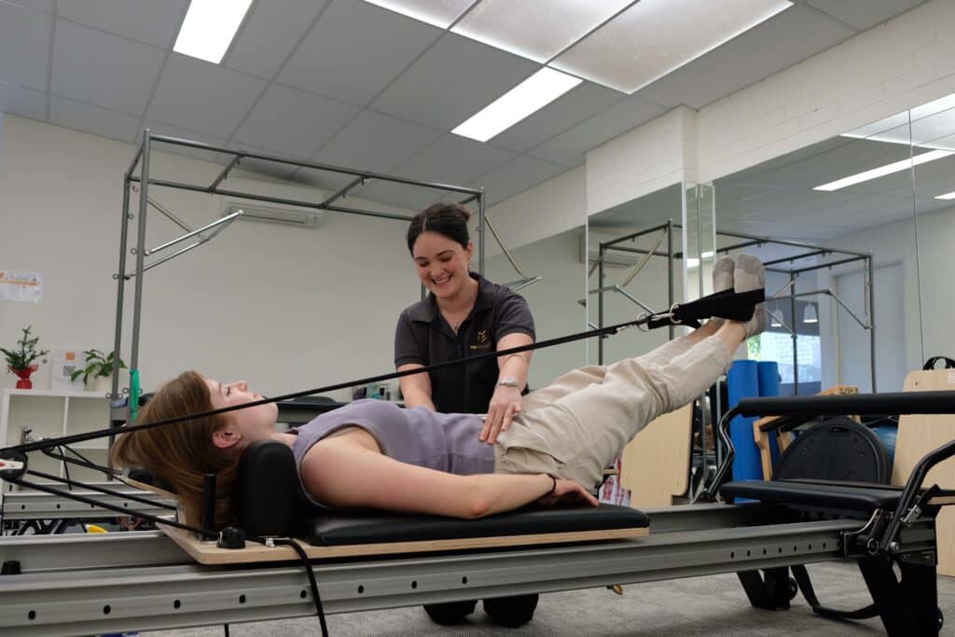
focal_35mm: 31
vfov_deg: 42.3
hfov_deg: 60.3
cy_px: 318
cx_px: 478
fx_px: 822
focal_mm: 20.5
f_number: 4
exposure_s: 1/250
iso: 500
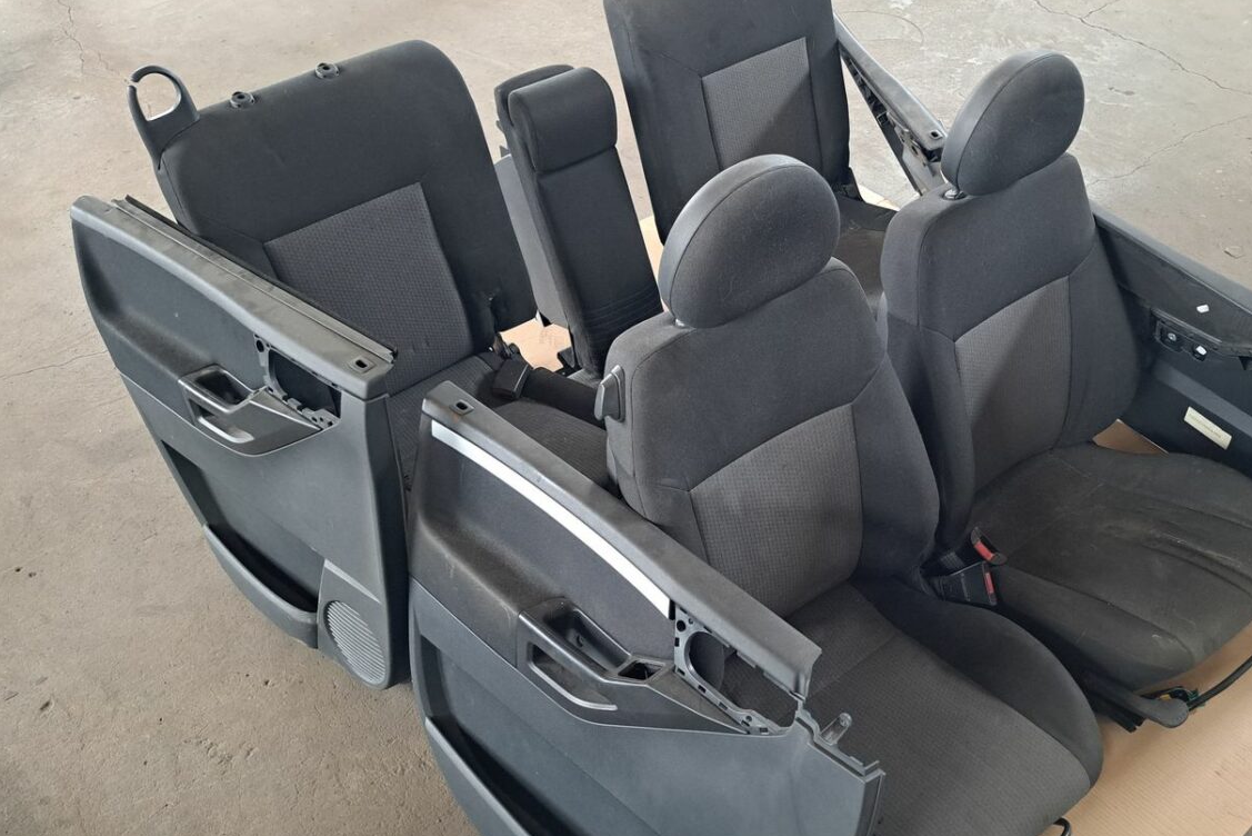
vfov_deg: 42.3
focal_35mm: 31
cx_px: 738
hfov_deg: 59.9
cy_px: 438
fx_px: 1078
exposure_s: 1/50
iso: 400
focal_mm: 5.23
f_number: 1.8
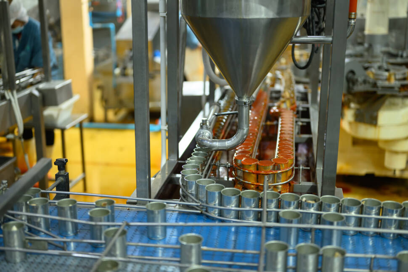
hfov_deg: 39.6
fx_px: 567
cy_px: 136
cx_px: 204
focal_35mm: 50
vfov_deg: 27.0
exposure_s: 1/125
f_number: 2
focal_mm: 50
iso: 1250
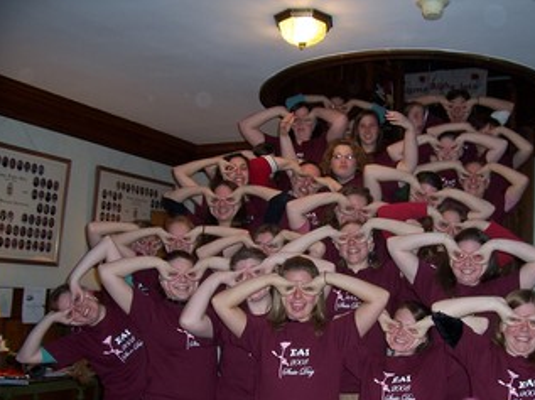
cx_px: 320
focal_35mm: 42
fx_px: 648
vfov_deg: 34.1
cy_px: 246
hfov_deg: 44.6
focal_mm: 5.6
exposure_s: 1/60
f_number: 2.7
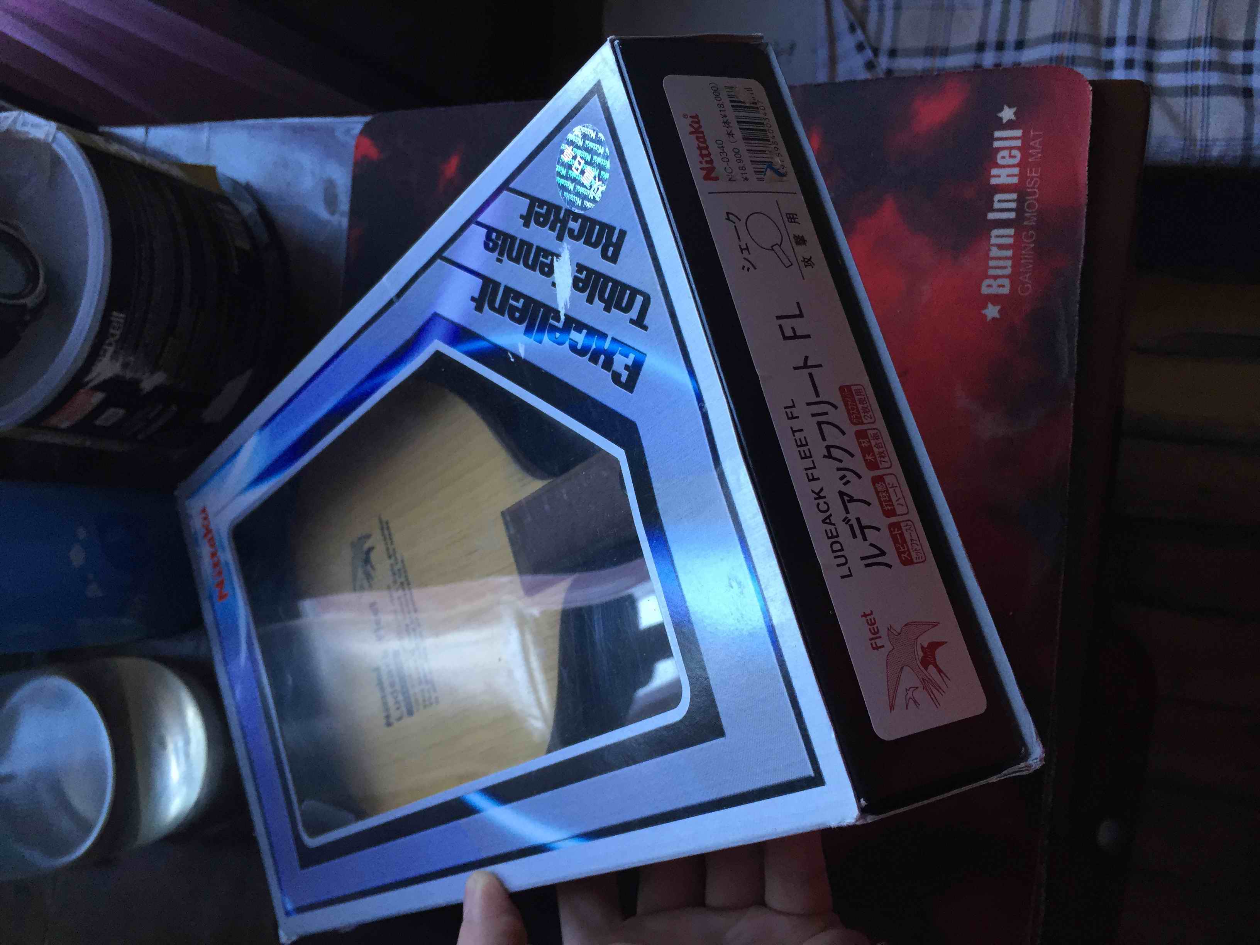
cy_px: 472
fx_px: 1056
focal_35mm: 29
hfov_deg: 61.7
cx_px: 630
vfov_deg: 48.2
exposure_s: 1/30
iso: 40
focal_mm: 4.15
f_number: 2.2
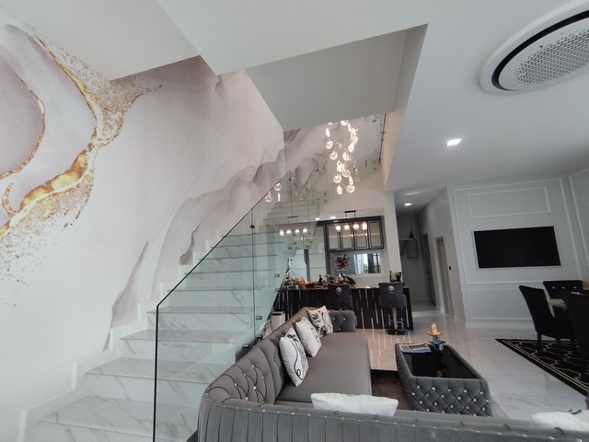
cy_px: 221
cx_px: 294
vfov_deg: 78.1
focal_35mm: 16
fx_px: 272
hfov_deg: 94.5
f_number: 2.2
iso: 80
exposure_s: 1/100
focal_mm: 1.65
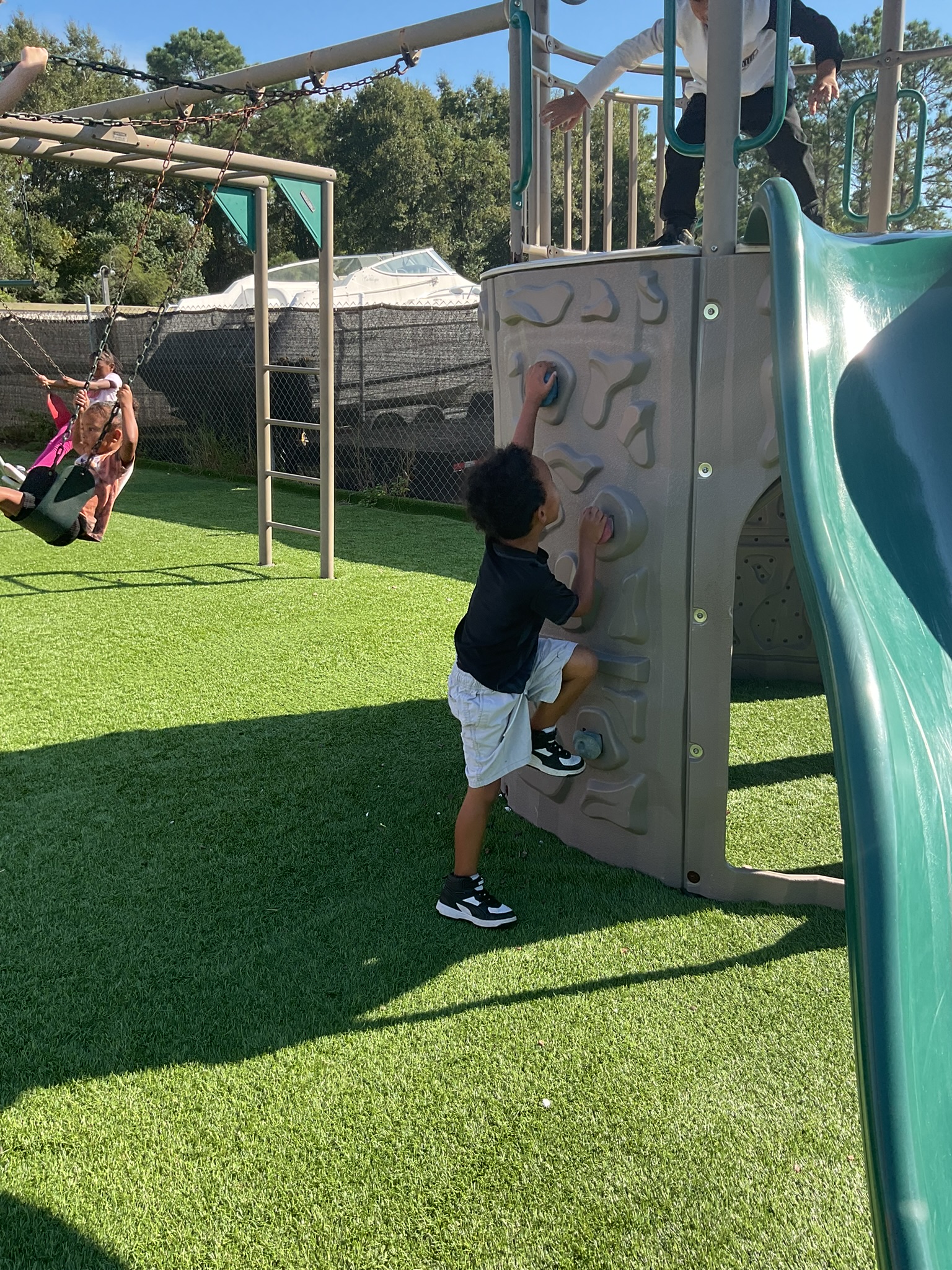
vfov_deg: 61.7
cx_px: 476
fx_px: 1063
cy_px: 635
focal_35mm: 29
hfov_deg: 48.2
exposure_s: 1/580
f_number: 1.8
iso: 16
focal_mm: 3
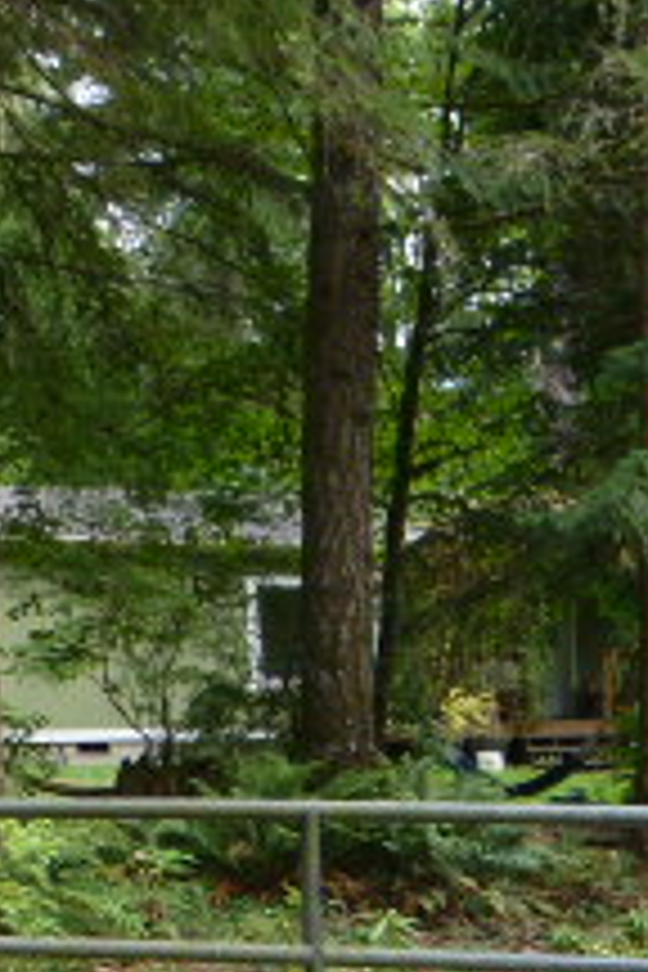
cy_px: 994
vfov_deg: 25.8
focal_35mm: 74
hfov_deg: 16.6
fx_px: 1998
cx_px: 994
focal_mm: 4.3
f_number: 3.3
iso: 100
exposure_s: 1/100
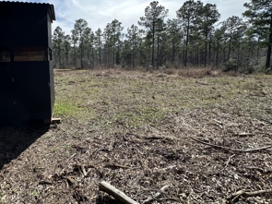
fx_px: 149
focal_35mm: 19
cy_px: 72
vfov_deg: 67.2
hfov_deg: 81.9
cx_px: 91
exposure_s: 1/1383
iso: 40
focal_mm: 2.22
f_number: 2.2
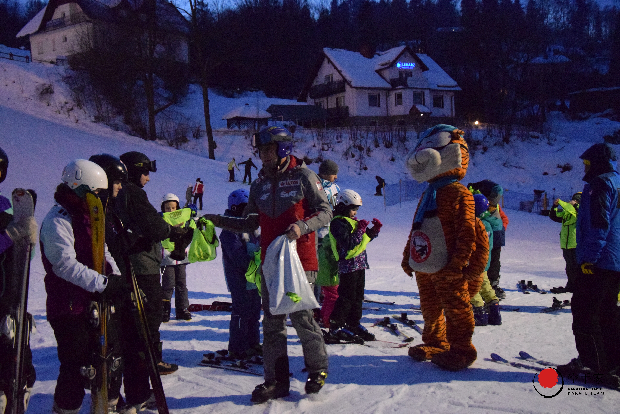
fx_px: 723
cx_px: 310
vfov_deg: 31.9
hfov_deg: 46.4
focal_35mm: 42
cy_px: 207
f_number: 4
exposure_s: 1/100
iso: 12800
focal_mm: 28
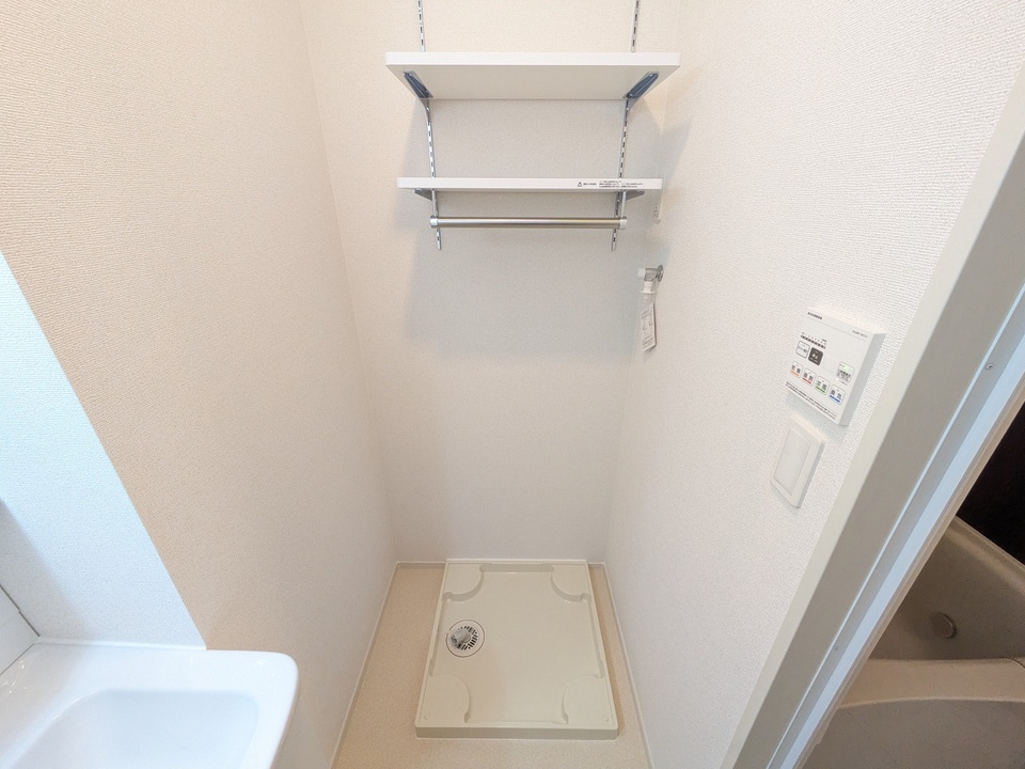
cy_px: 384
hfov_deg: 102.1
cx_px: 512
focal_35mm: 14
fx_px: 415
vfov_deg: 85.7
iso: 359
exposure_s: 1/60
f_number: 2.2
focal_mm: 1.83
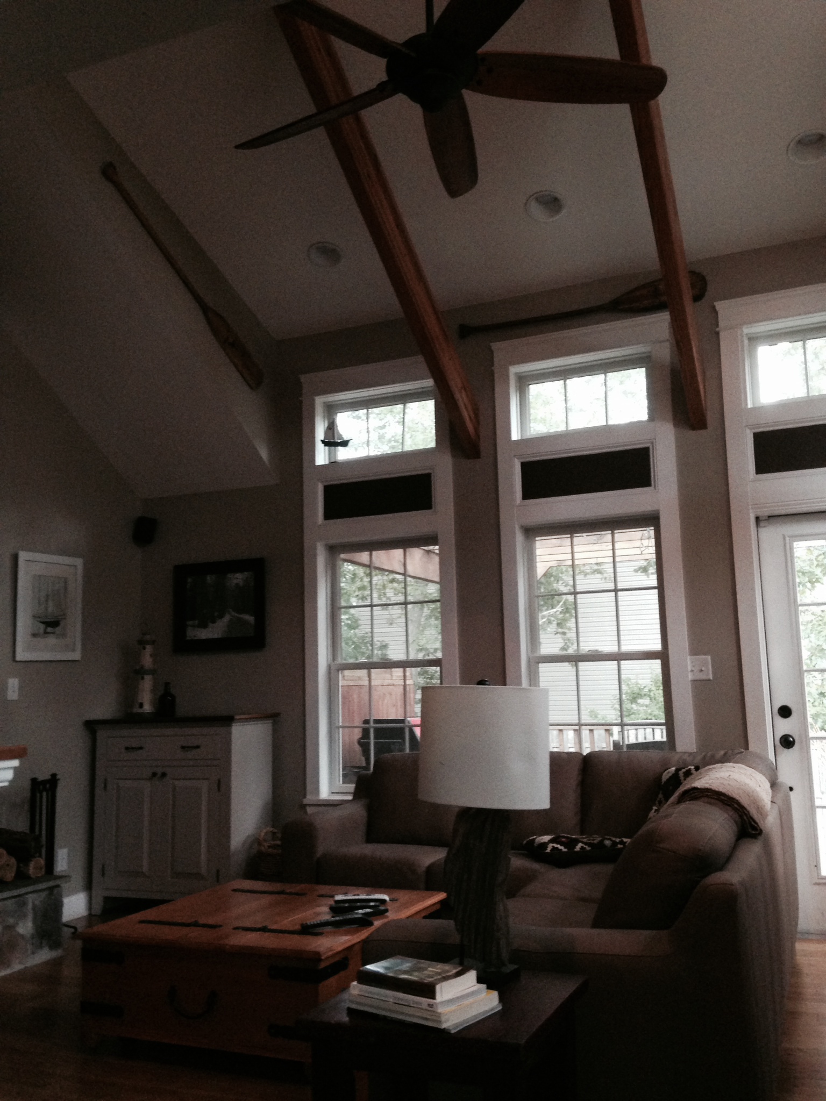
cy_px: 550
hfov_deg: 42.9
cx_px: 413
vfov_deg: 55.4
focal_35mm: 33
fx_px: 1050
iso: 400
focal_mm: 4.12
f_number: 2.4
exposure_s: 1/17
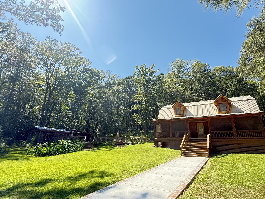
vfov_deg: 74.7
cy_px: 101
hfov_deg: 90.9
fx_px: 130
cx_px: 143
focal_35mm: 17
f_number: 2.2
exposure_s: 1/260
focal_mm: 2.22
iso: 50
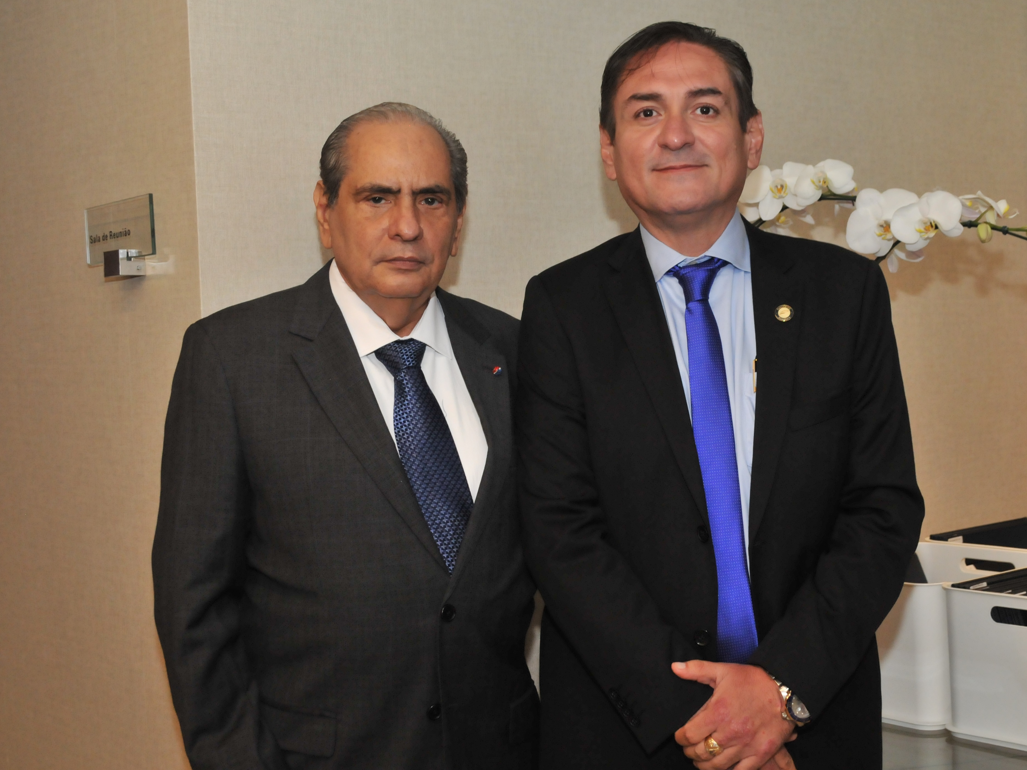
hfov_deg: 36.1
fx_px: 1572
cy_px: 379
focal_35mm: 53
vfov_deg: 27.5
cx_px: 574
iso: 1000
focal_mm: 32
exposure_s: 1/60
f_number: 6.3
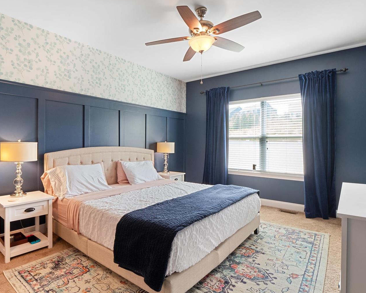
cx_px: 164
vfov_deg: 70.8
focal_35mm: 19
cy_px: 145
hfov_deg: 83.0
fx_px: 206
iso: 400
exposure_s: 1/4
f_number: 8
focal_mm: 8
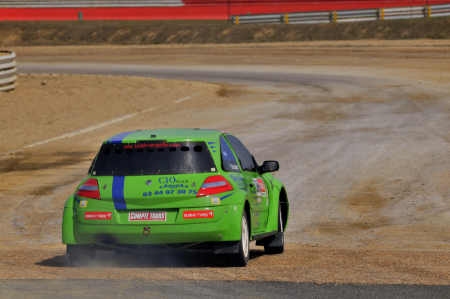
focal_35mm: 450
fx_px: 5618
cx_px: 225
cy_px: 150
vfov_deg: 3.0
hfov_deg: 4.6
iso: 200
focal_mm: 300
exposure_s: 1/320
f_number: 10
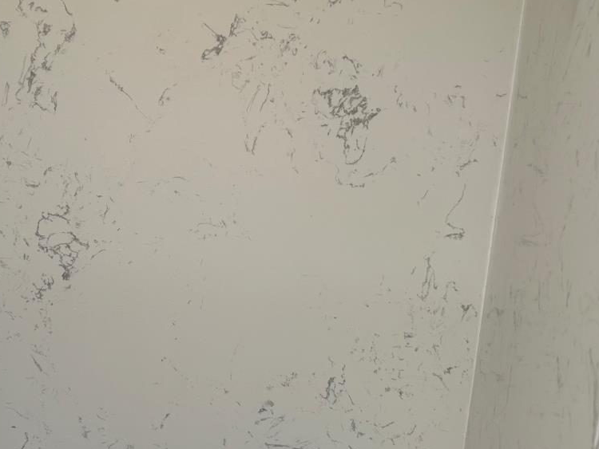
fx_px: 900
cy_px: 217
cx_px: 192
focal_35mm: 52
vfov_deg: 28.0
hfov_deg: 36.4
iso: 40
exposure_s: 1/157
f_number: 1.5
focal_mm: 5.7
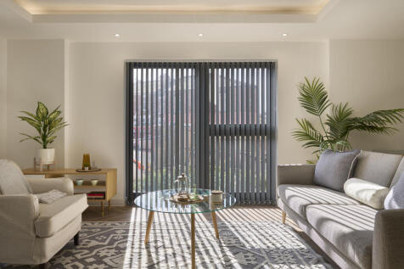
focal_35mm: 24
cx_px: 202
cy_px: 134
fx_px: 269
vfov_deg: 53.1
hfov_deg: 73.8
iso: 50
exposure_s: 1/8
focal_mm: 24
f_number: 10
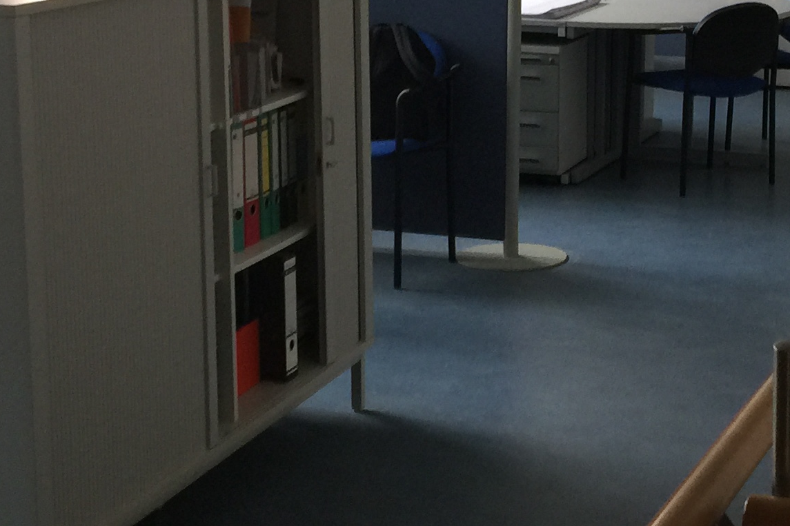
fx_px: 1887
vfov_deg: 15.8
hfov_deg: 23.4
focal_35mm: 86
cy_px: 124
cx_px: 582
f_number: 2.2
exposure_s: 1/17
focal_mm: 4.15
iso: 64
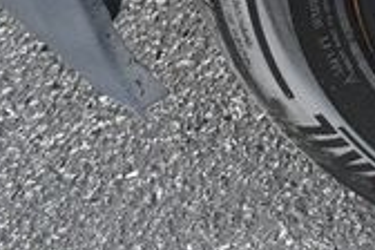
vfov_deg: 12.7
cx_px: 681
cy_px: -99
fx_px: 1073
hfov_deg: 16.5
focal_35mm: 103
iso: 4000
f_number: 3.5
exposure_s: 1/125
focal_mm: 18
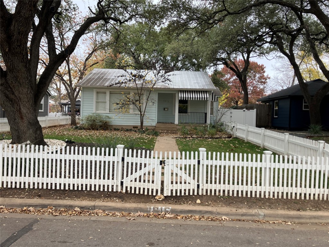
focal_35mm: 28
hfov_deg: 63.4
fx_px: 266
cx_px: 164
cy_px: 124
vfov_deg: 49.7
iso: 25
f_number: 1.8
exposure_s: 1/165
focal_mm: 3.99
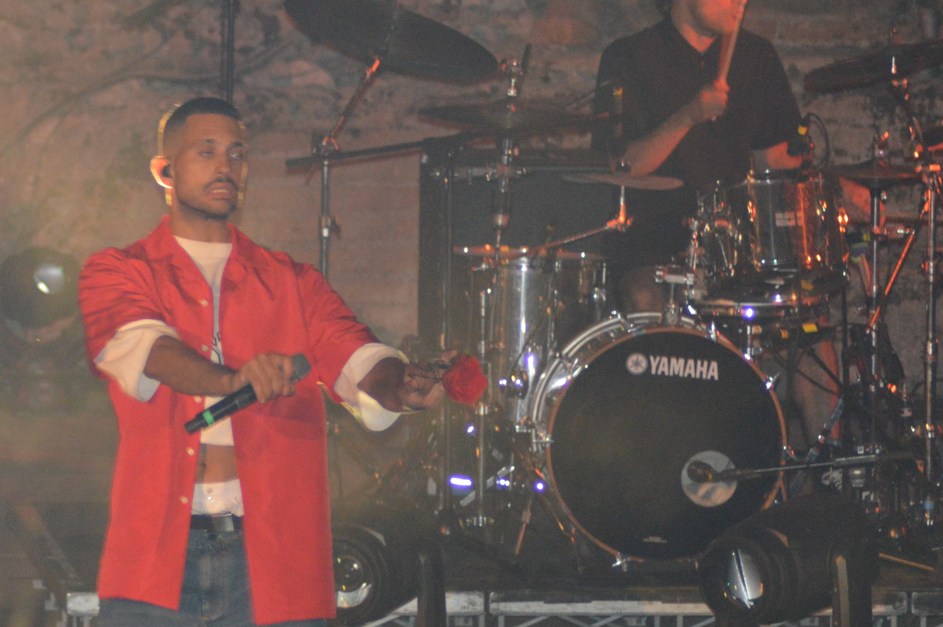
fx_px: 10127
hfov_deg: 5.3
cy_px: 460
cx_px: 158
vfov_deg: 3.5
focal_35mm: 387
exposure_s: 1/60
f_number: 4.5
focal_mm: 135
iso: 1600
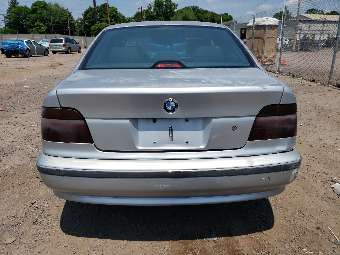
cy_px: 128
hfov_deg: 67.3
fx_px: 255
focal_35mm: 26
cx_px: 170
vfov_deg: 53.1
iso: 50
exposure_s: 1/5000
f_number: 1.5
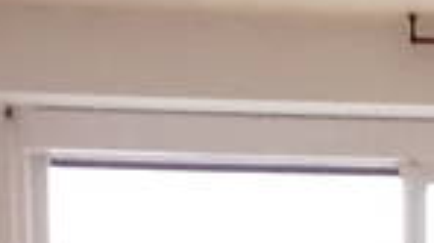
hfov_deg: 20.2
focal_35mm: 99
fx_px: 1138
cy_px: 568
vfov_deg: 10.6
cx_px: 525
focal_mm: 2.84
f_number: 2.4
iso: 400
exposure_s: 1/25
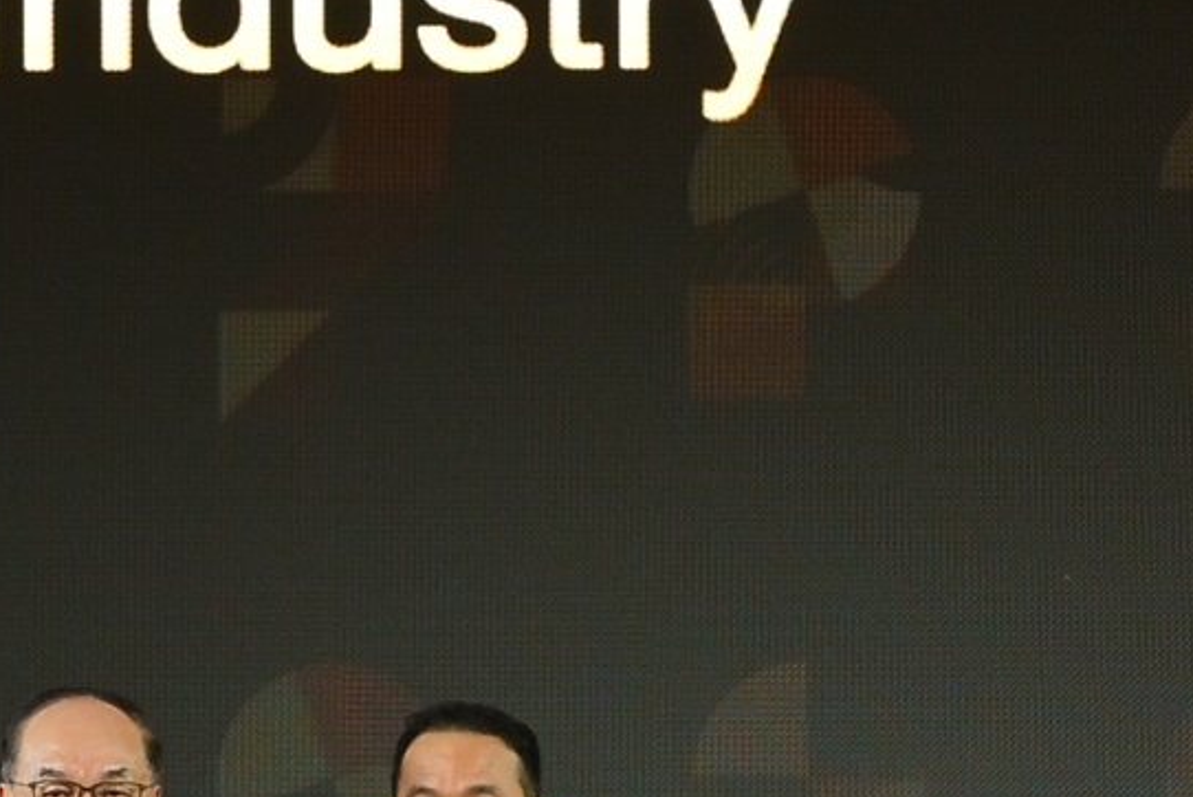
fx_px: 7957
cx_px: 332
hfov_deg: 8.6
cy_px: 371
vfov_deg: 5.7
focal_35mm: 240
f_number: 4
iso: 800
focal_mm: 52
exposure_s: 1/100
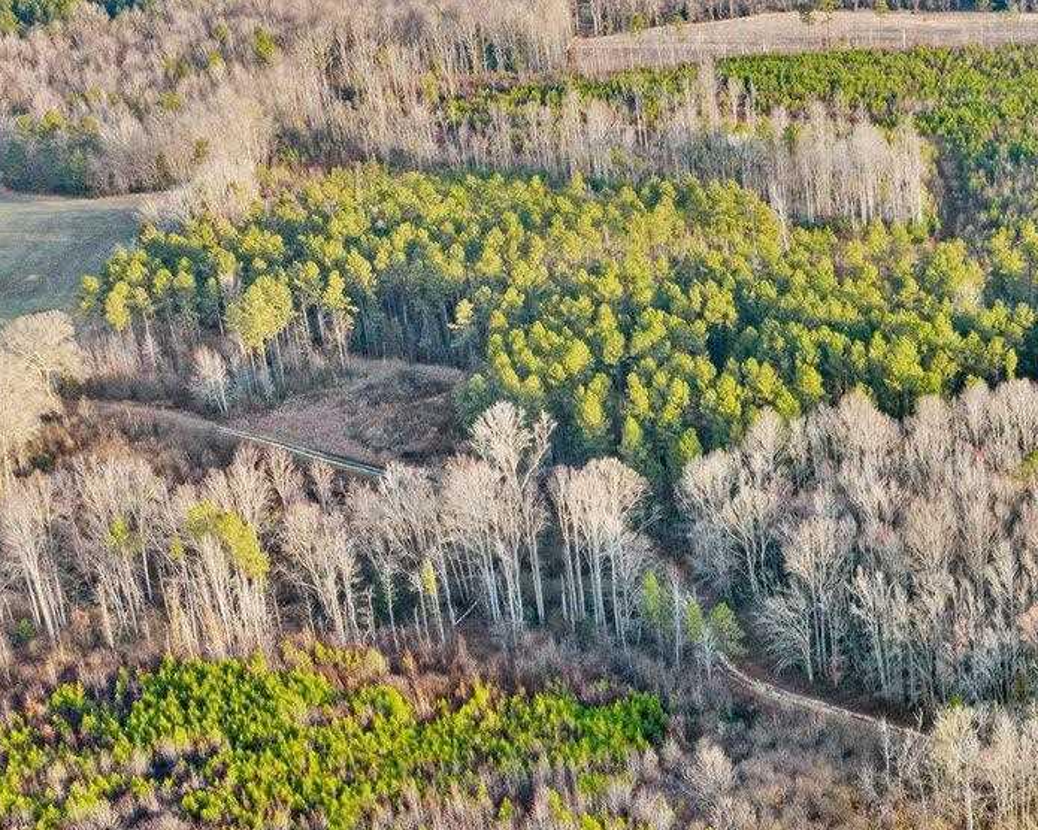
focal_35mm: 69
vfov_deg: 21.6
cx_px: 1111
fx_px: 2120
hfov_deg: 25.7
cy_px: 783
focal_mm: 12.29
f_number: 2.8
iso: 300
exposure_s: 1/120
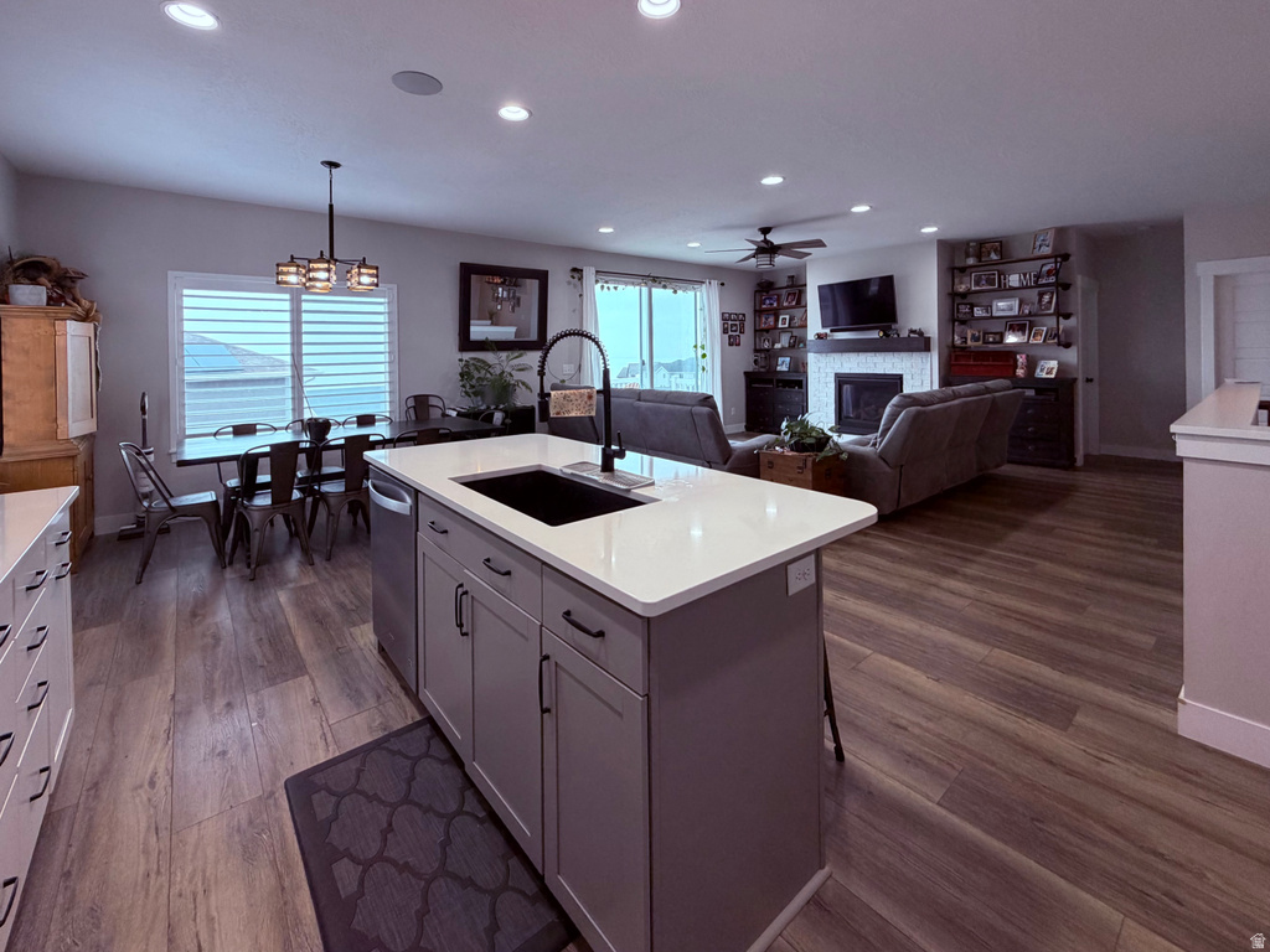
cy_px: 476
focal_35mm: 14
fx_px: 514
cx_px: 635
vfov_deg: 85.7
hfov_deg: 102.1
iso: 200
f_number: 2.2
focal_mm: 2.22
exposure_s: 1/60
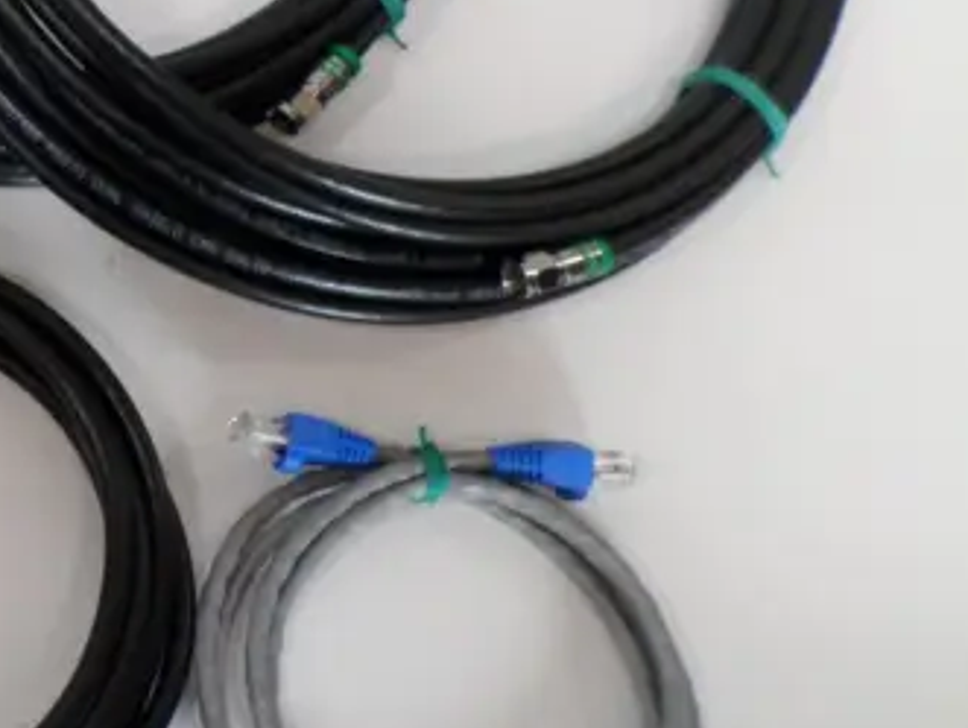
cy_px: 117
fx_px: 1904
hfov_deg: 24.4
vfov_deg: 21.3
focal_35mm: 68
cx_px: -338
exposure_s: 1/30
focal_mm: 4.5
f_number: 2.5
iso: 80
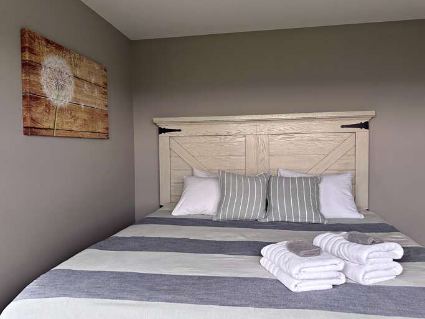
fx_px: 295
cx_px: 212
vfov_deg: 56.8
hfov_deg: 71.6
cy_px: 160
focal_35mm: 24
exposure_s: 1/60
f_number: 1.78
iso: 250
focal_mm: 6.86
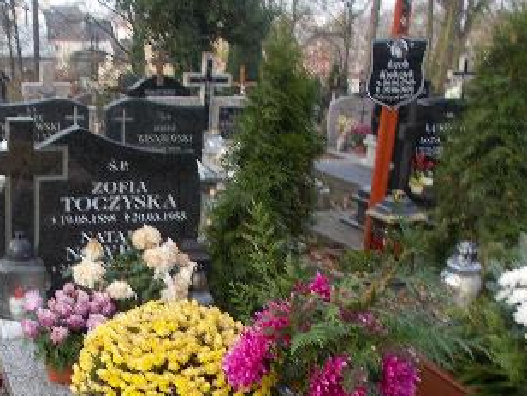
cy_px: 353
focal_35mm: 54
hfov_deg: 34.7
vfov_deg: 26.2
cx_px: 125
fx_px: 822
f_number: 3.2
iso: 80
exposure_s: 1/80
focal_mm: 4.6
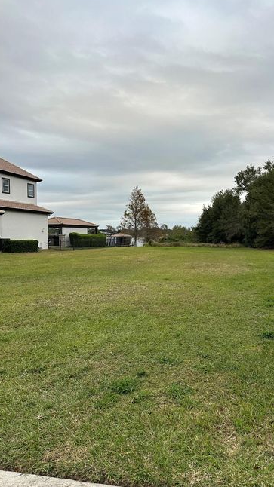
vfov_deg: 69.9
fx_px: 349
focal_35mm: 27
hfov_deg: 42.4
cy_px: 245
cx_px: 180
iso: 80
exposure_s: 1/294
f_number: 1.78
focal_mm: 6.86
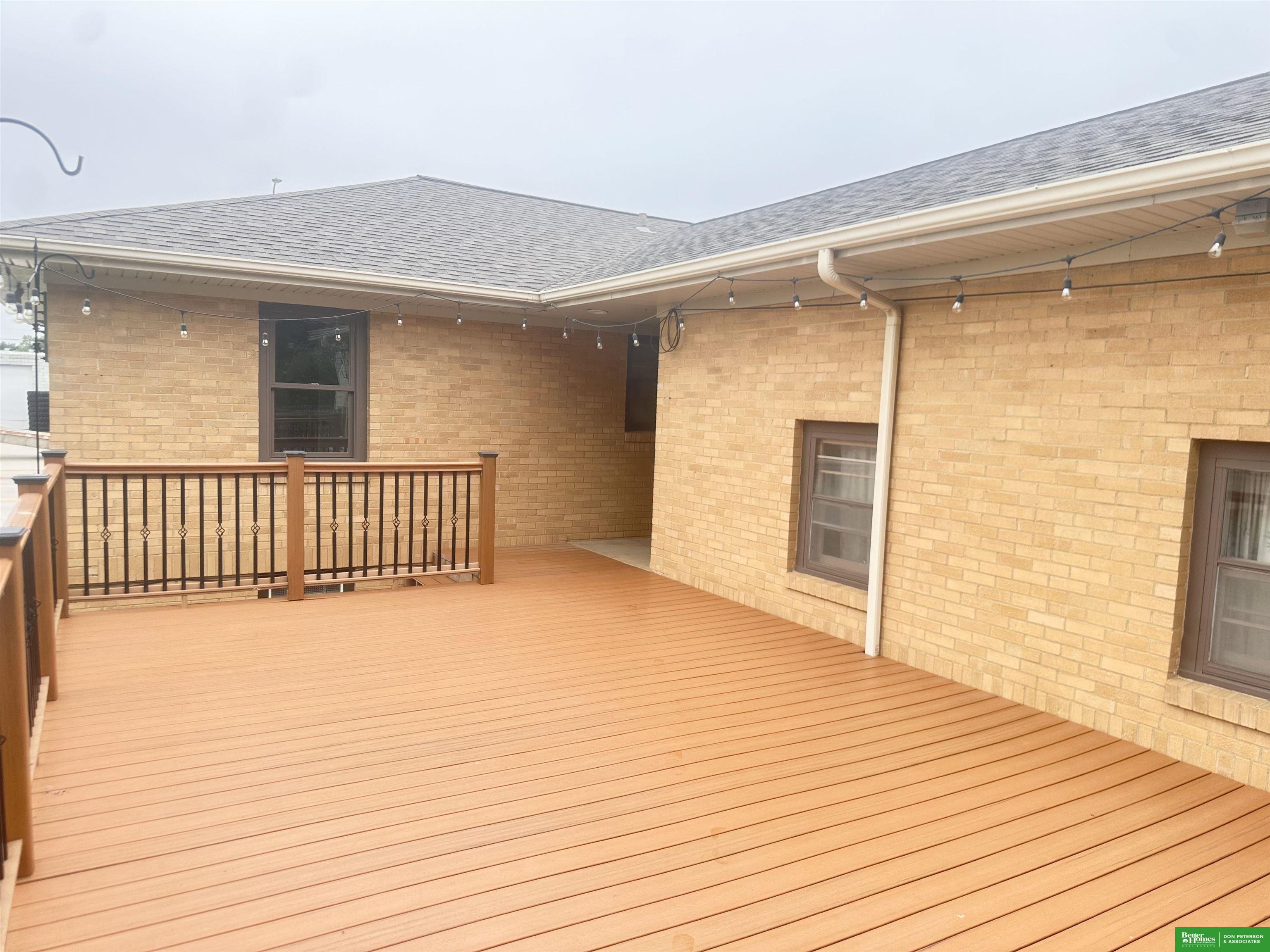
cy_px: 476
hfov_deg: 71.6
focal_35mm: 24
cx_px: 635
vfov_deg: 56.8
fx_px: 881
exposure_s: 1/376
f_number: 1.78
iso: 80
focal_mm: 6.86
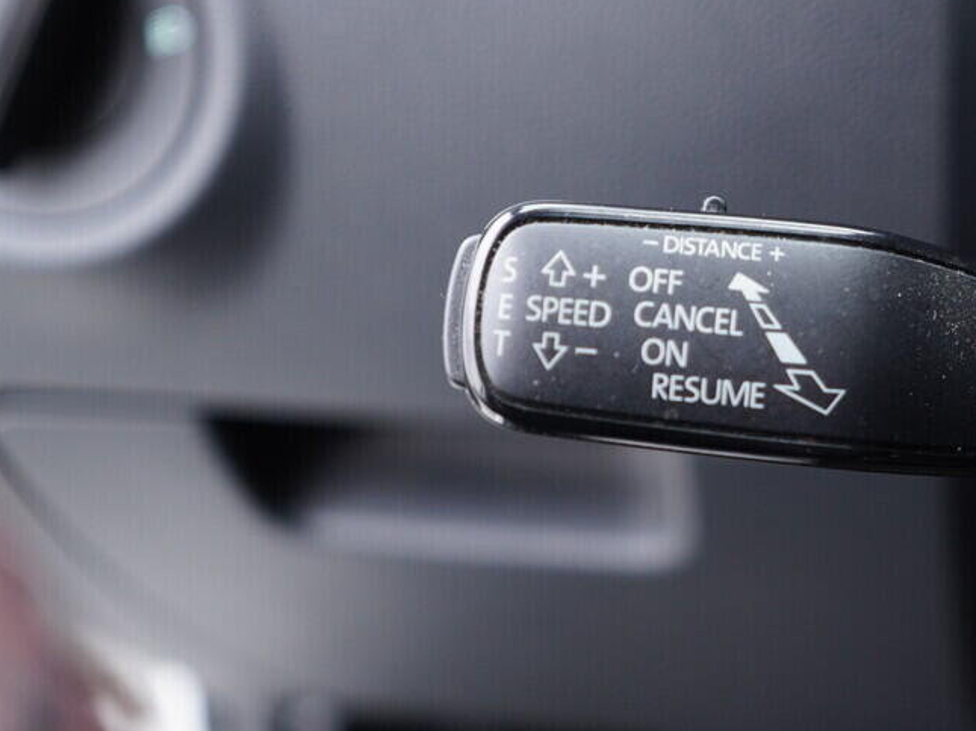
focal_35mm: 55
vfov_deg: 26.5
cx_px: 695
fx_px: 1550
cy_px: 282
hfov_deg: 34.4
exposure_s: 1/40
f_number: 2.8
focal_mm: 24
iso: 500
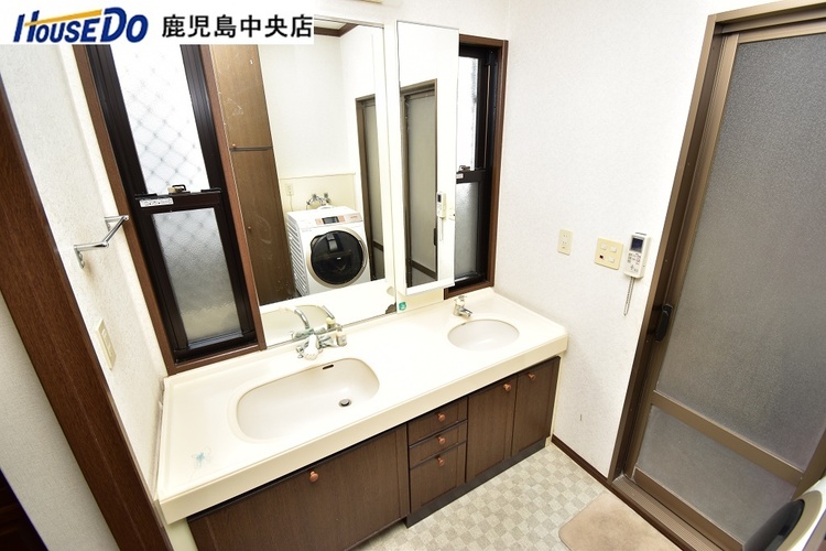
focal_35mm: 15
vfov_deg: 77.3
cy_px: 276
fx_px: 344
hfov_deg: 100.4
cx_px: 413
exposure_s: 1/60
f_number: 4.5
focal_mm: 10
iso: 160
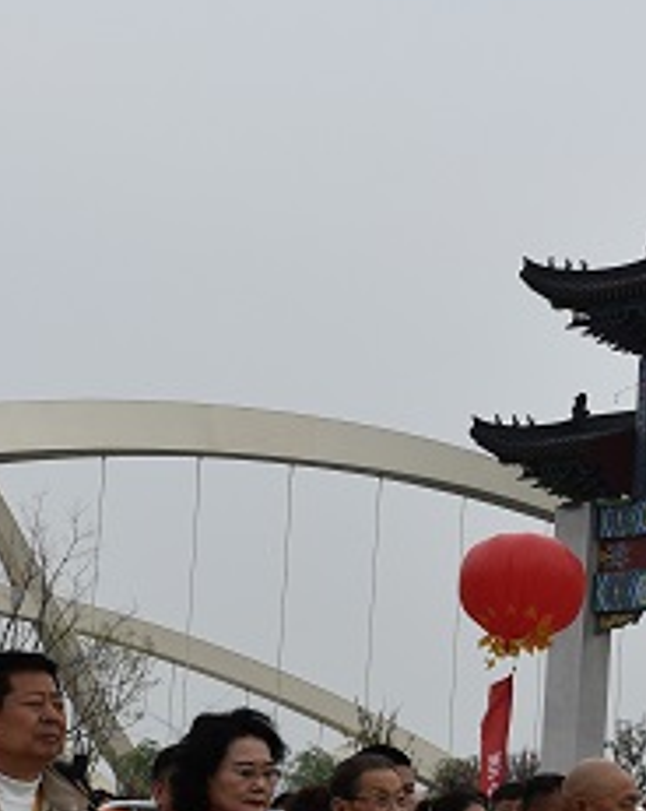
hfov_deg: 12.1
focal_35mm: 127
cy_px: 528
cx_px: 263
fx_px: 3043
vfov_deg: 15.2
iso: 280
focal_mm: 26
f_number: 8
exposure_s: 1/500
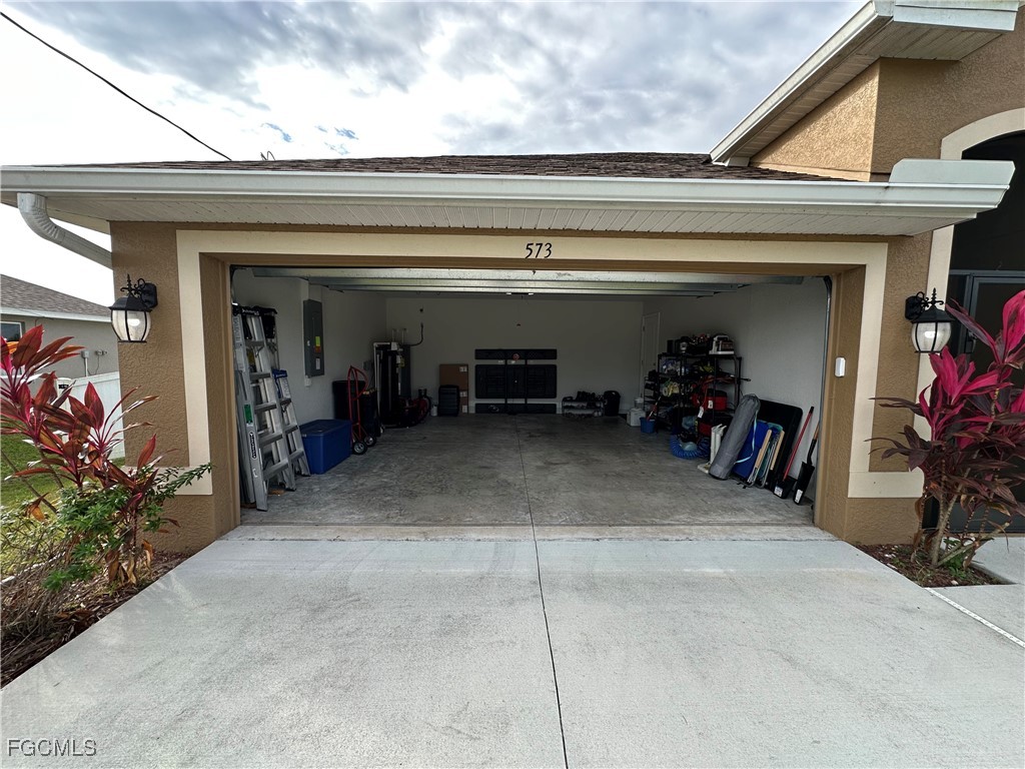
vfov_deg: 85.7
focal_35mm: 14
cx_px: 512
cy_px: 384
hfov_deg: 102.1
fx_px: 415
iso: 40
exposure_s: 1/263
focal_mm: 2.22
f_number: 2.2
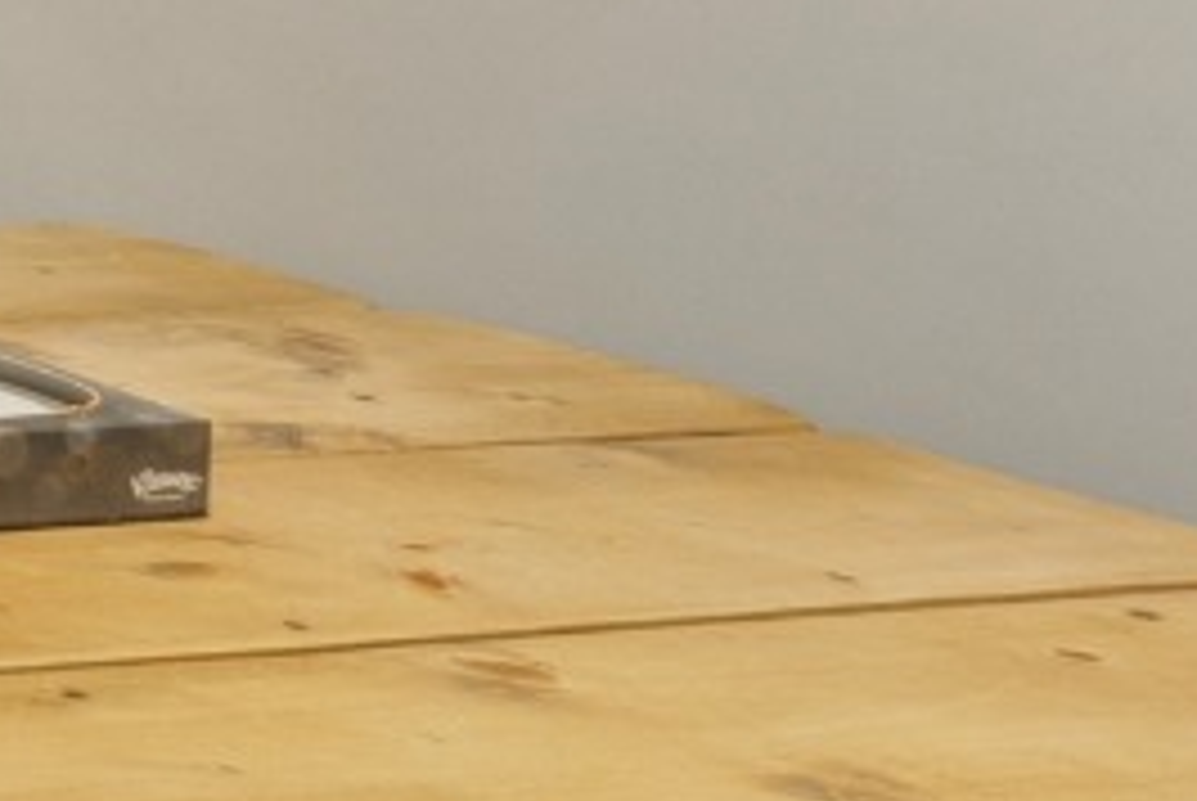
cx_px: -2344
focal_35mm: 123
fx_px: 4094
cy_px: -646
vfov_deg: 10.5
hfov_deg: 11.1
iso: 640
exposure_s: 1/8
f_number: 11
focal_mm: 16
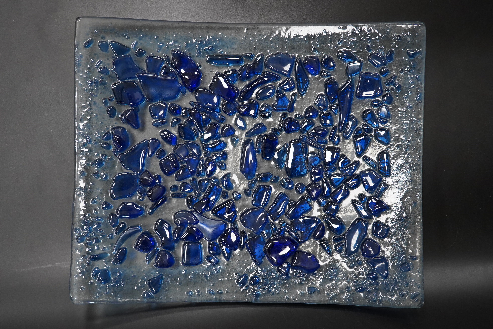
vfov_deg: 29.9
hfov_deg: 43.6
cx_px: 246
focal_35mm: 45
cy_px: 164
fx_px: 616
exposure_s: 1/200
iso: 2500
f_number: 4.5
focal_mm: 30
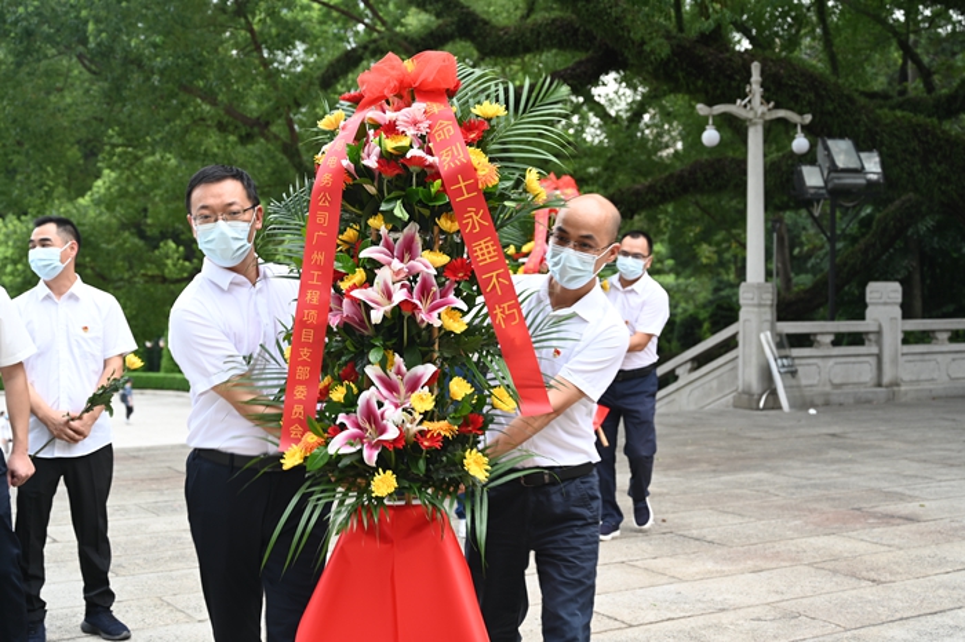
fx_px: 1286
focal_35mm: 48
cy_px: 321
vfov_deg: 28.0
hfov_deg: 41.1
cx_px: 482
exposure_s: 1/50
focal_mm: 48
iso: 125
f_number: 4.5
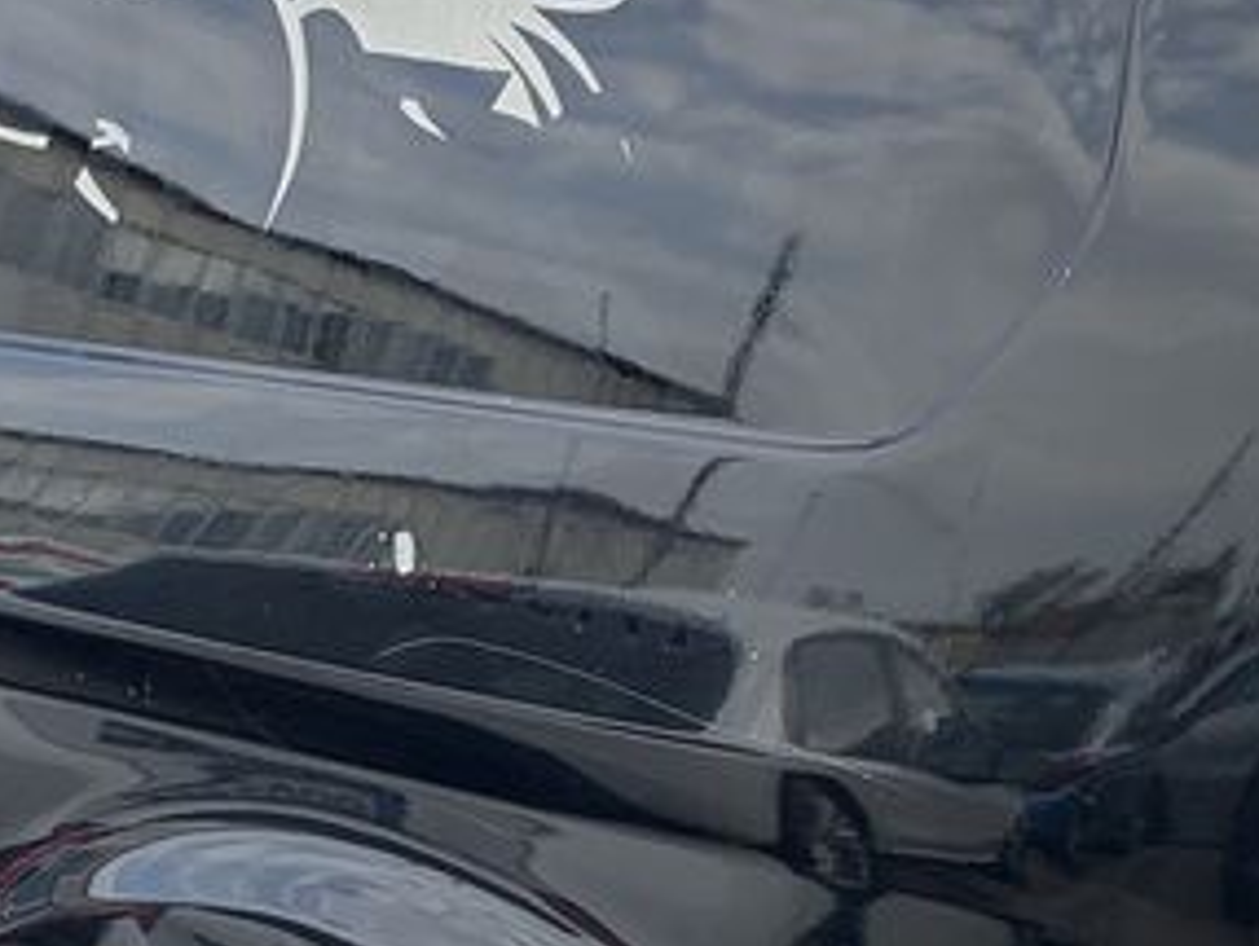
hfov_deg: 17.9
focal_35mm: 109
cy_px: 1034
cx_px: 335
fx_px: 3968
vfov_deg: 13.3
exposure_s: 1/431
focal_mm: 4.25
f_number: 1.8
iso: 25
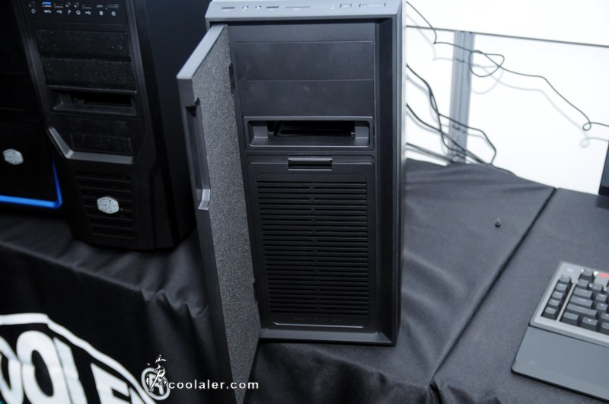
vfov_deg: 29.8
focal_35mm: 45
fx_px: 760
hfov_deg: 43.7
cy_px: 202
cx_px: 304
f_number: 3.5
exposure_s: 1/160
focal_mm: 30
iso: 800
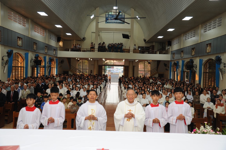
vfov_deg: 35.0
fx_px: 238
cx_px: 113
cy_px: 75
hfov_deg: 50.7
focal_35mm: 38
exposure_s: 1/160
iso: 1250
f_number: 5.6
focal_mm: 38
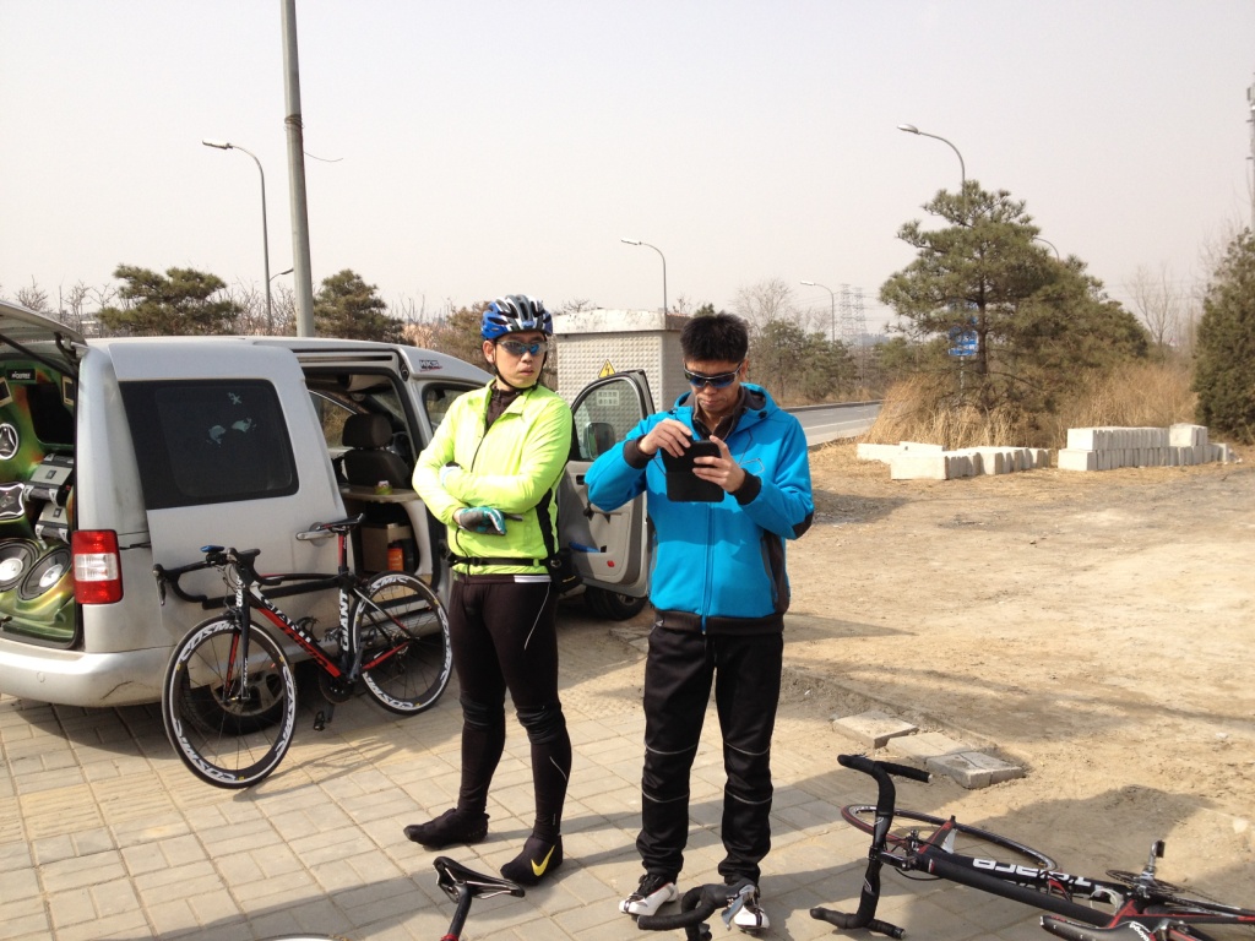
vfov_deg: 40.7
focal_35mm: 35
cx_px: 628
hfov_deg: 52.6
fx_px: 1269
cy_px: 470
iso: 64
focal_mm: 4.28
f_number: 2.4
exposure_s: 1/1104
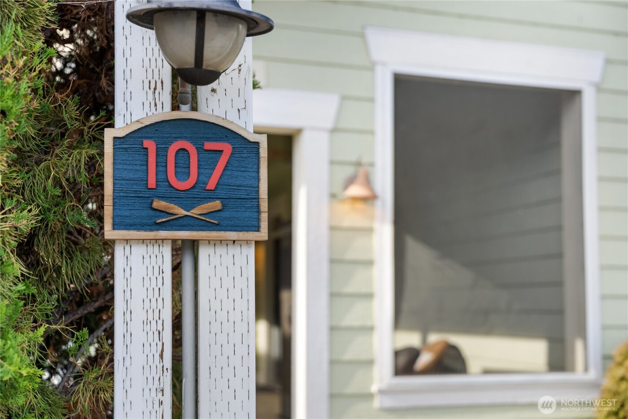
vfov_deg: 29.5
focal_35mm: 46
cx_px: 314
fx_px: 798
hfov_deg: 43.0
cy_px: 210
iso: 64
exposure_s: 1/320
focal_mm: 45.7
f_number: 2.8
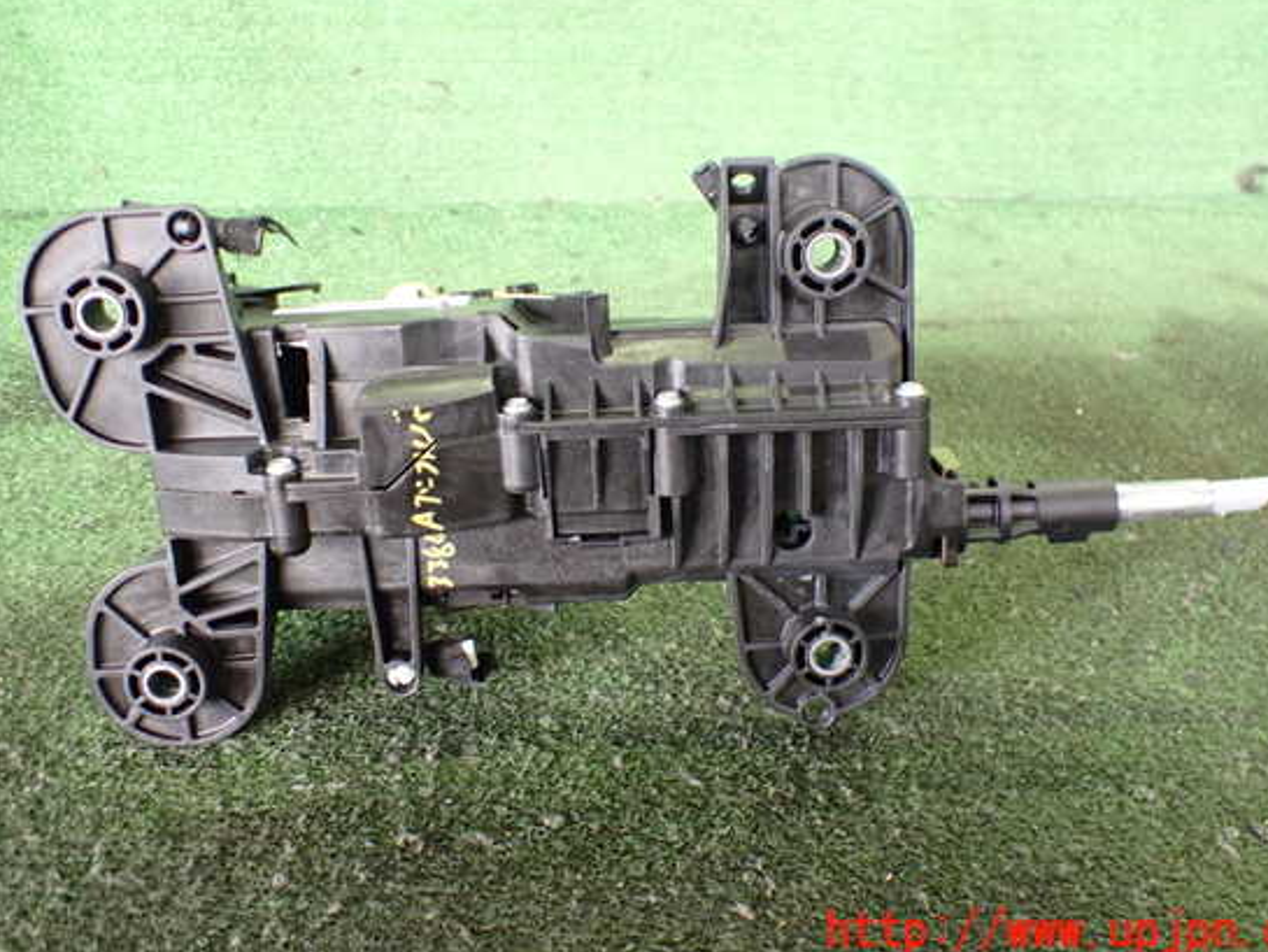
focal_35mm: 33
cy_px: 438
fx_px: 1209
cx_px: 654
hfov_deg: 55.3
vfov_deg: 42.9
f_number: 2.3
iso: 800
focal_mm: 5.4
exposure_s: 1/50
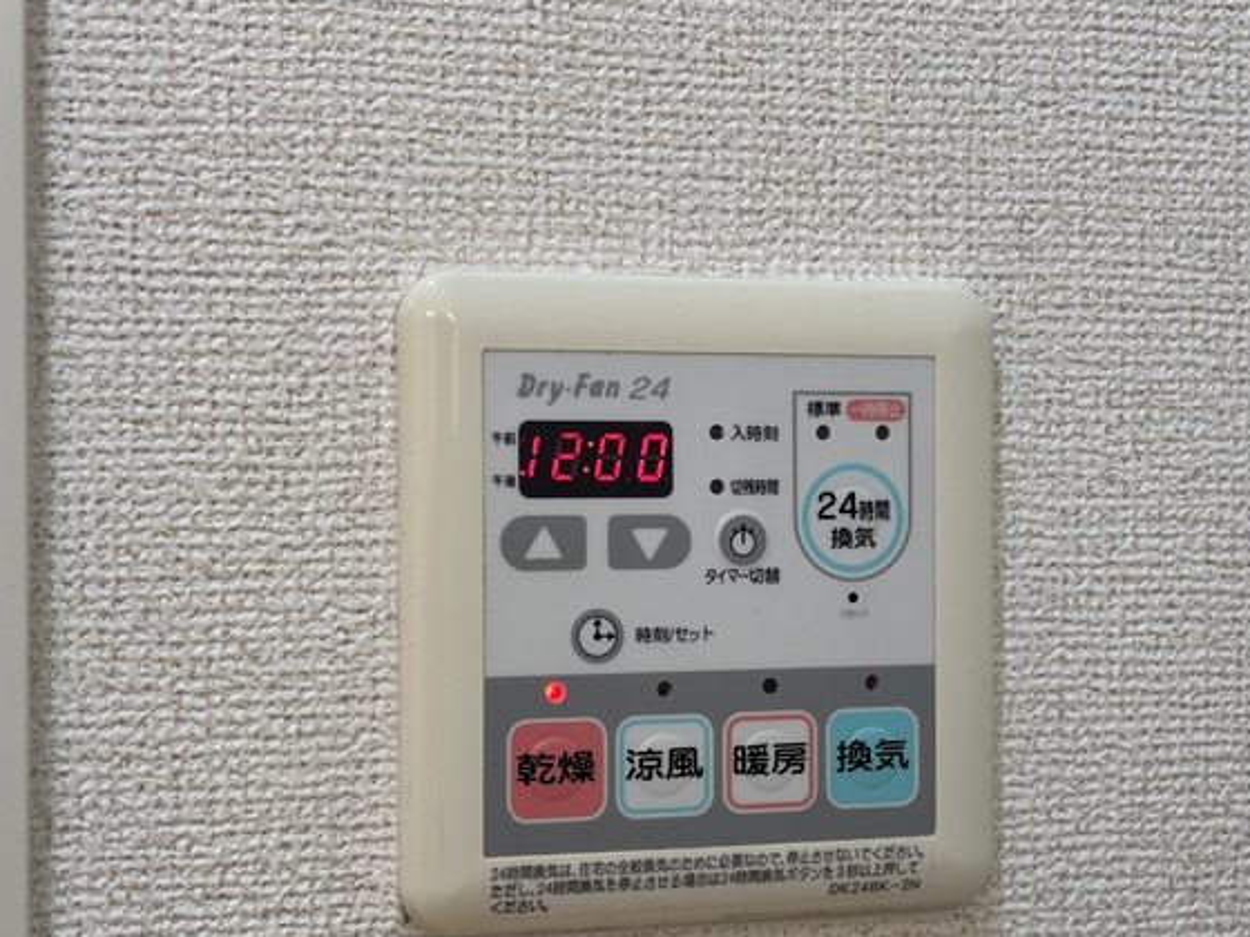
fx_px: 2347
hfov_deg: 29.8
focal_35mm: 65
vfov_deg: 22.6
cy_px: 528
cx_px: 672
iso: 64
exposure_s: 1/60
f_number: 1.6
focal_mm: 5.96
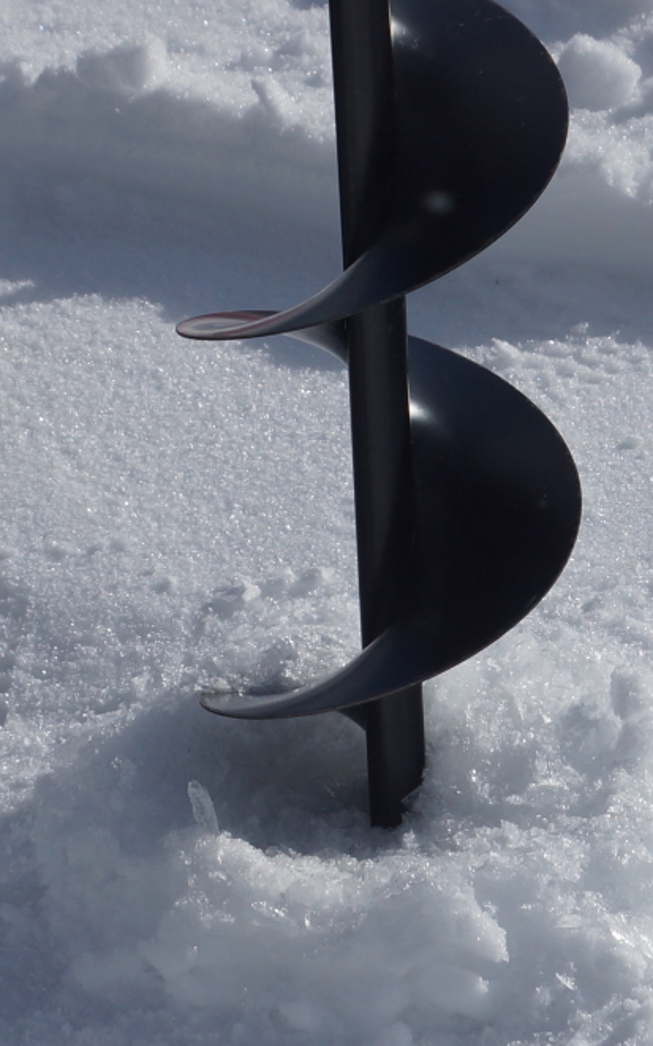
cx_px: 405
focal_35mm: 185
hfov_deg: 7.1
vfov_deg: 11.3
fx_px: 5269
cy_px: 524
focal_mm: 40
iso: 100
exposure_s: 1/400
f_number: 9
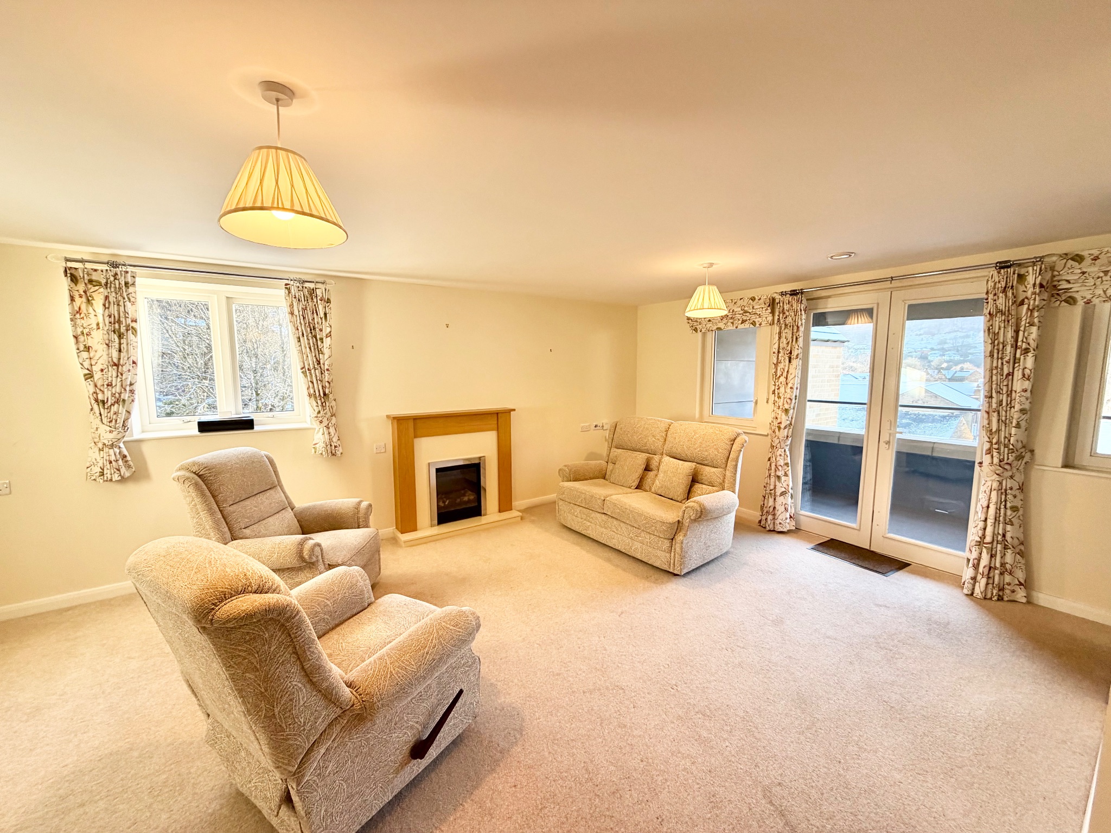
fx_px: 449
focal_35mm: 14
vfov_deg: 85.7
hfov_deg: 102.1
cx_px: 556
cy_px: 416
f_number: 2.2
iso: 125
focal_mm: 2.22
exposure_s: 1/121
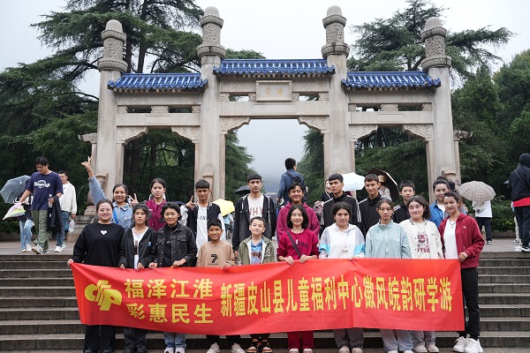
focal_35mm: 33
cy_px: 176
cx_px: 265
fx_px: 486
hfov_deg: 57.2
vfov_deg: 40.0
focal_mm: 33
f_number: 2.8
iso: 80
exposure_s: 1/250
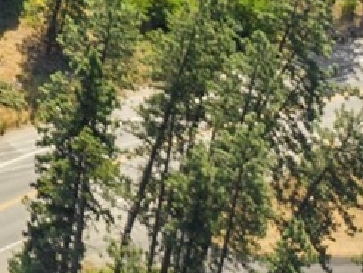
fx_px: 1637
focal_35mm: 156
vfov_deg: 8.3
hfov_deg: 10.2
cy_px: -502
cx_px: -623
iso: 100
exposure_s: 1/250
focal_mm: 6.72
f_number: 1.7
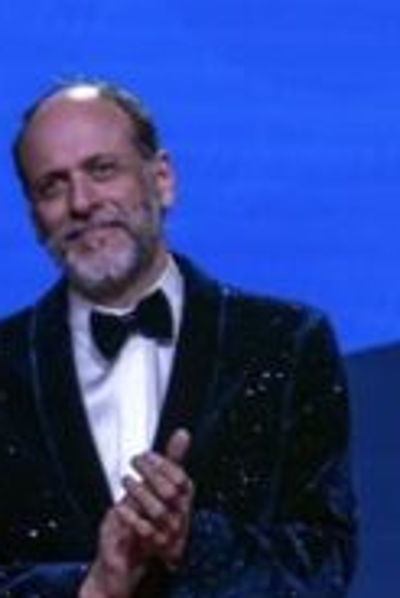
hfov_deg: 1.7
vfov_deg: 2.6
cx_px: 868
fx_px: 13091
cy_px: 98
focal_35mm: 787
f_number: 2.8
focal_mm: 126
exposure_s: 1/400
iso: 640
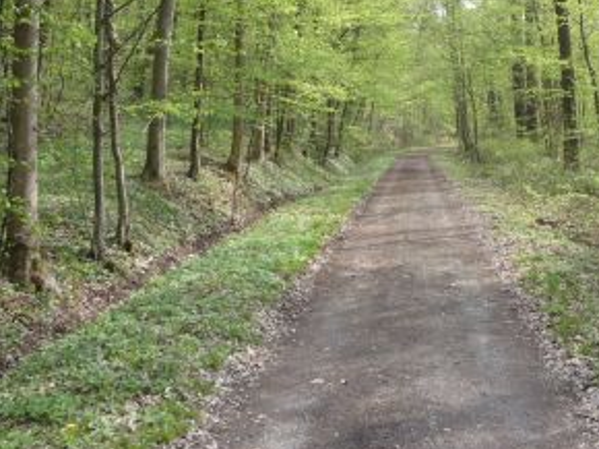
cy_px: 155
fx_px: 916
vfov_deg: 27.3
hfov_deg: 35.6
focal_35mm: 53
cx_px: 428
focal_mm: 5.2
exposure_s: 1/160
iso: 100
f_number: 4
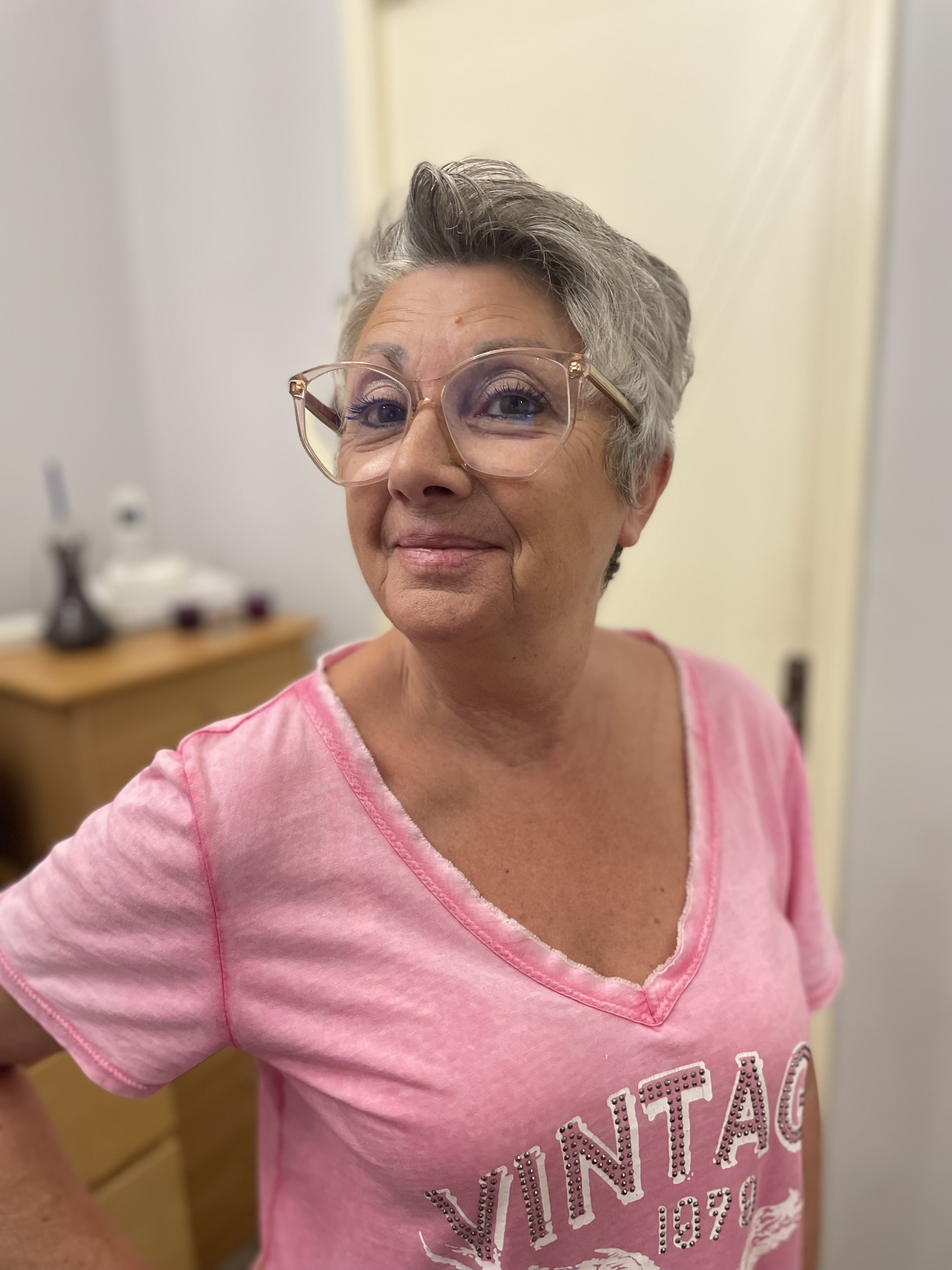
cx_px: 476
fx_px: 953
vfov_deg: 67.3
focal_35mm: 26
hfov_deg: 53.1
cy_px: 635
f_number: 1.6
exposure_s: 1/50
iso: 320
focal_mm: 4.2
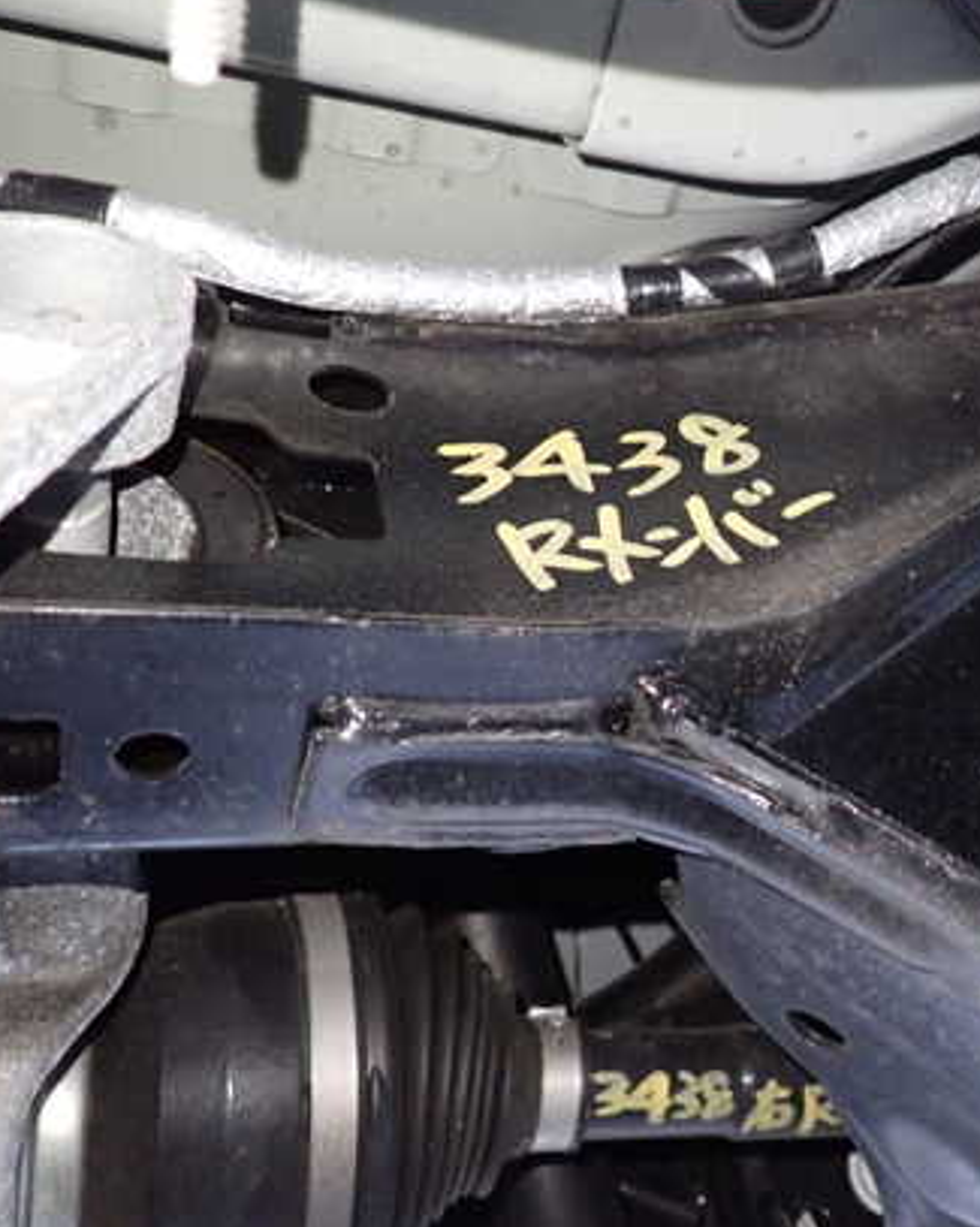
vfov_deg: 50.3
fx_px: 1307
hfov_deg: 39.1
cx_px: 817
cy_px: 567
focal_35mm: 36
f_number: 2
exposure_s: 1/20
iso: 800
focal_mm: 4.5
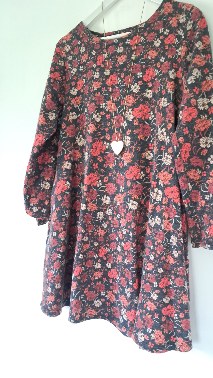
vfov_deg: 64.3
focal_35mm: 30
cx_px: 128
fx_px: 301
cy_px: 186
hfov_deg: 38.8
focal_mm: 4
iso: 1600
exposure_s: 1/20
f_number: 1.8
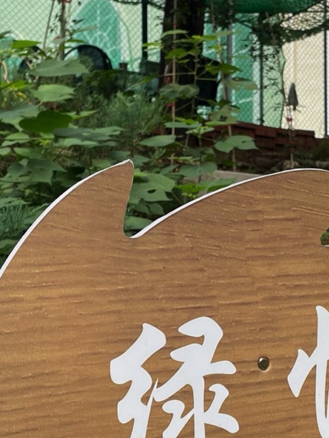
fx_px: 976
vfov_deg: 25.3
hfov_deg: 18.9
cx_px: 269
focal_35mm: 77
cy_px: 232
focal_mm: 4.2
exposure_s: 1/910
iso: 32
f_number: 1.6
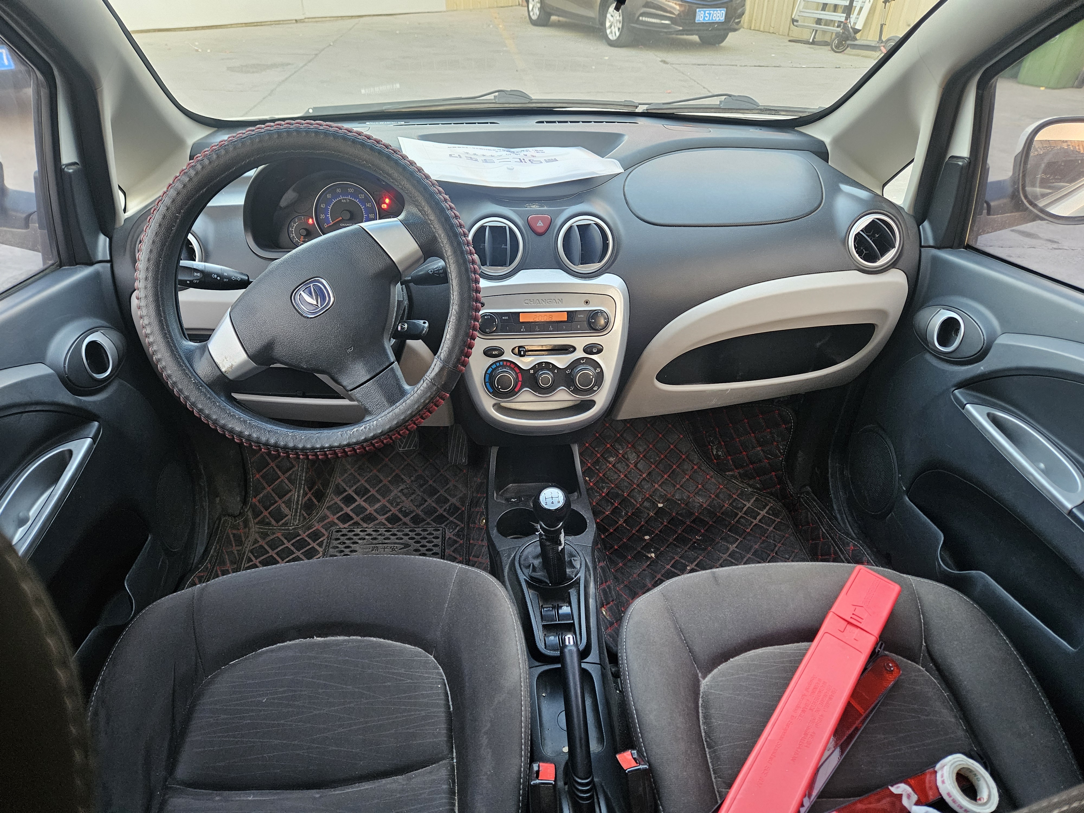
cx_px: 542
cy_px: 406
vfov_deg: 58.9
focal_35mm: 23
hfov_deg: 73.9
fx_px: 720
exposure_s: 1/100
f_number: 1.8
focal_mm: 5.4
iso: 400
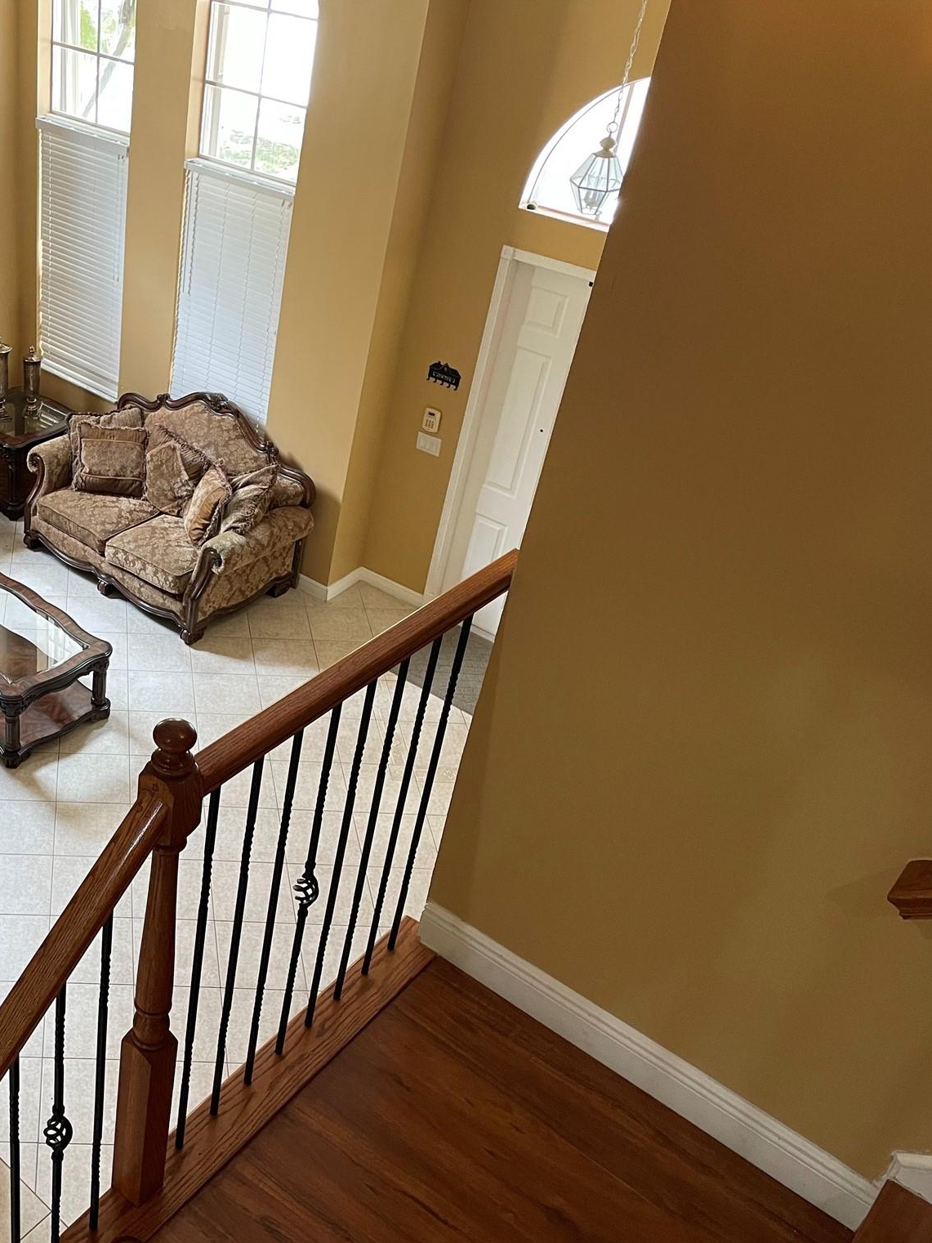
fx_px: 1256
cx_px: 106
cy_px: 624
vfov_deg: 52.6
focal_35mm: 35
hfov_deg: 38.2
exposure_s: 1/60
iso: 200
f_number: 1.6
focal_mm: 4.2
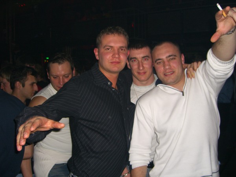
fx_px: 259
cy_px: 88
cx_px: 118
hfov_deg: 49.0
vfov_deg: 37.7
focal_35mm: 38
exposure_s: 1/60
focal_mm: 7.9
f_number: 2.8
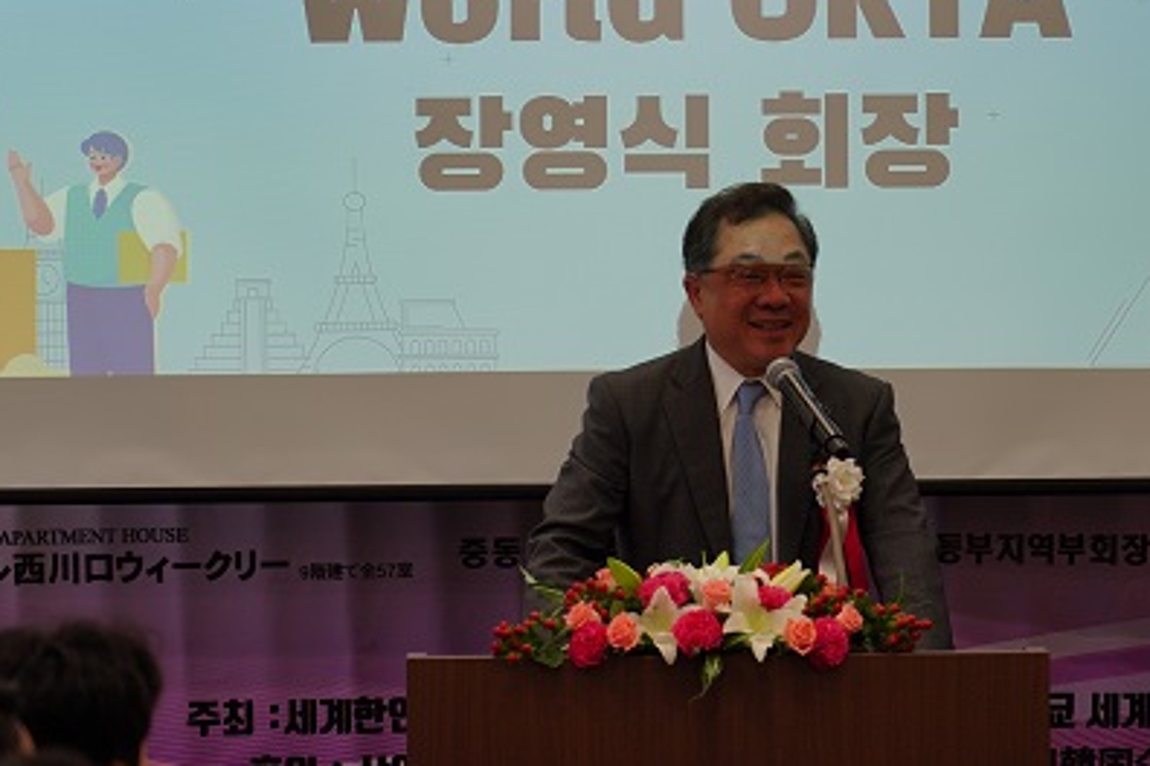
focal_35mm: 199
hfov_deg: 10.3
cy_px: 174
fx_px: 6356
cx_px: 703
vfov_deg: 6.9
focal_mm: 105
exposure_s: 1/125
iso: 250
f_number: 4
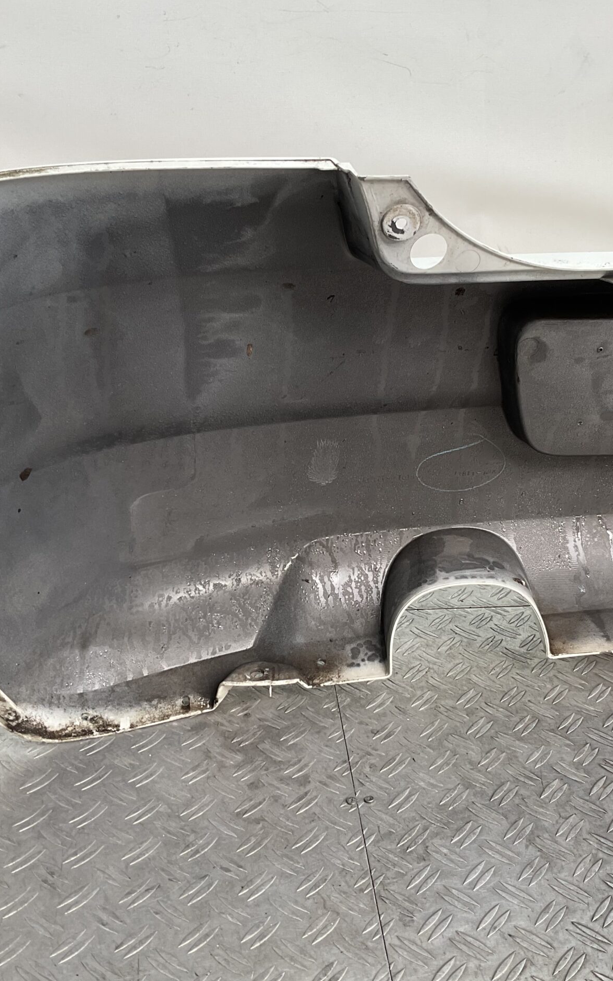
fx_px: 1123
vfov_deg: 47.2
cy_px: 501
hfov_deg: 30.4
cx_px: 384
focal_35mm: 42
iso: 20
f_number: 1.8
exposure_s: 1/120
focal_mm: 3
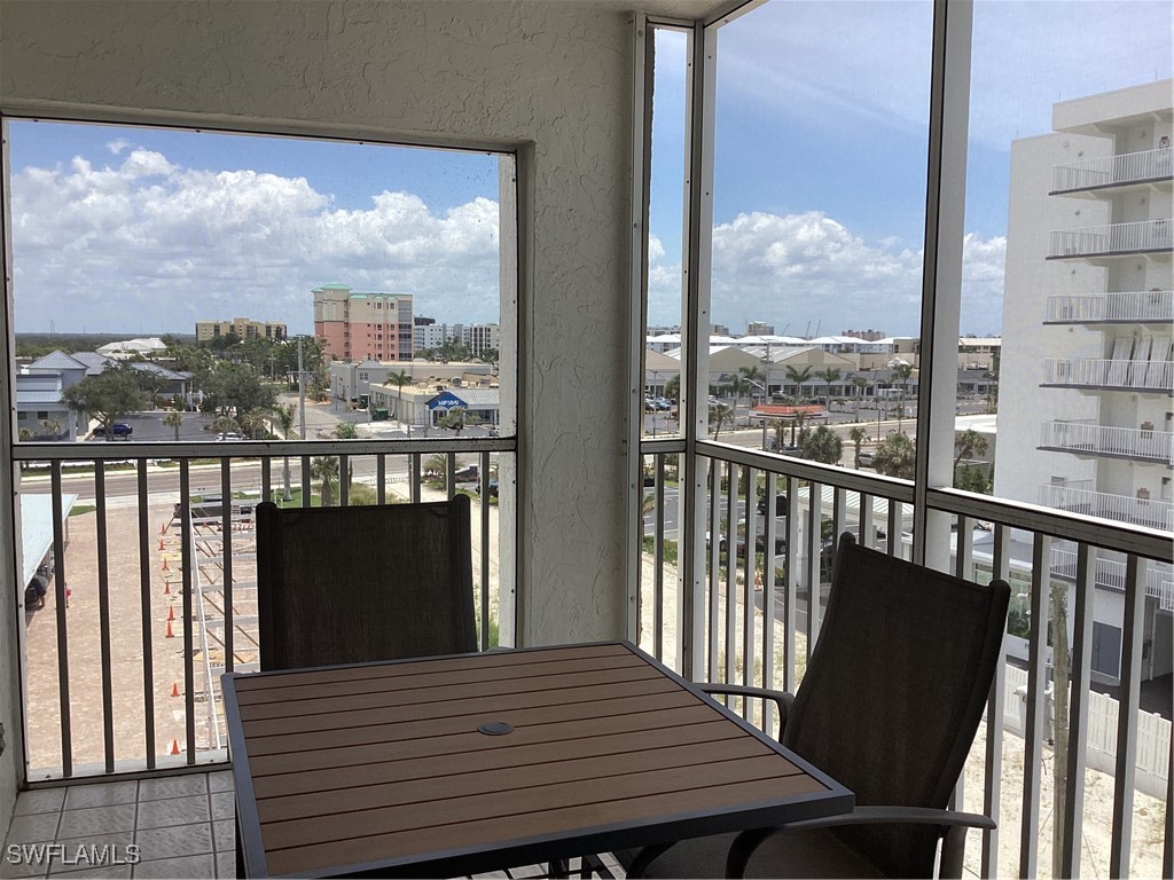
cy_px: 440
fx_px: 1051
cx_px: 587
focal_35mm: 31
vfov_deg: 45.4
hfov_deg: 58.4
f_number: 2.4
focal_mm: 3.3
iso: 25
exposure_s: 1/867
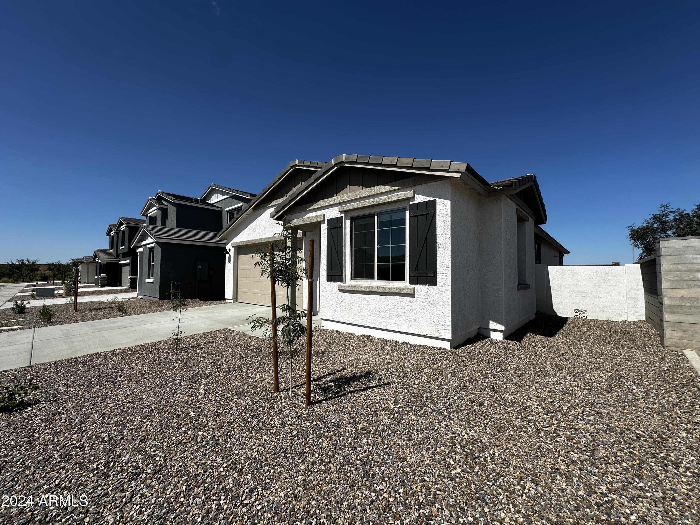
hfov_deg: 102.1
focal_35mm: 14
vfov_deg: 85.7
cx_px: 350
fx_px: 283
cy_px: 262
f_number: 2.2
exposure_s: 1/3205
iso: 50
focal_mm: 2.22
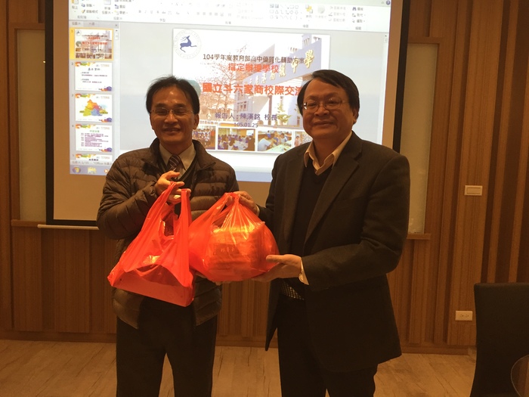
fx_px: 443
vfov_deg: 48.2
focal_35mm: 29
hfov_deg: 61.7
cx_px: 264
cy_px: 198
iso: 50
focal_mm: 4.15
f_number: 2.2
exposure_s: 1/30
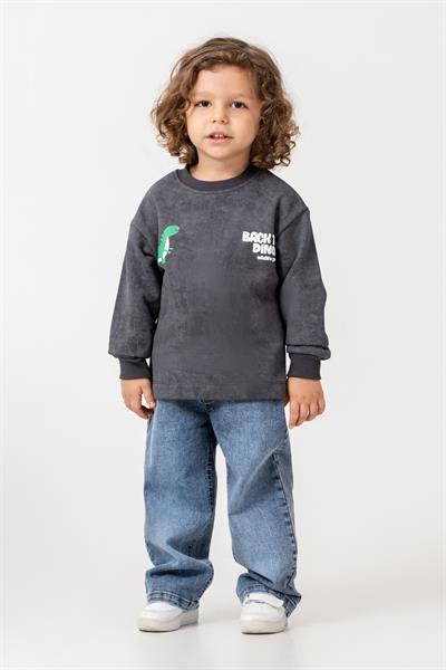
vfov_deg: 14.9
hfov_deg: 9.9
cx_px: 223
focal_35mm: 138
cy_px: 335
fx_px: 2564
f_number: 7.1
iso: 160
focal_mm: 138
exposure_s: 1/125
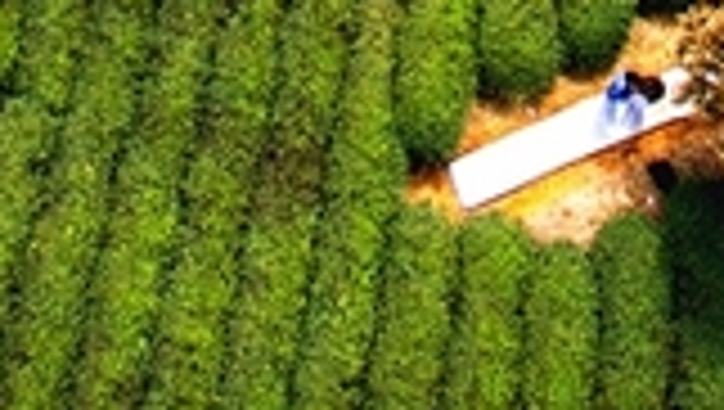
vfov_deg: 9.5
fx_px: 1960
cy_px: -797
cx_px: 402
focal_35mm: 102
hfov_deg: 20.9
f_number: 2.8
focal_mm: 3.61
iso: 100
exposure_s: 1/200
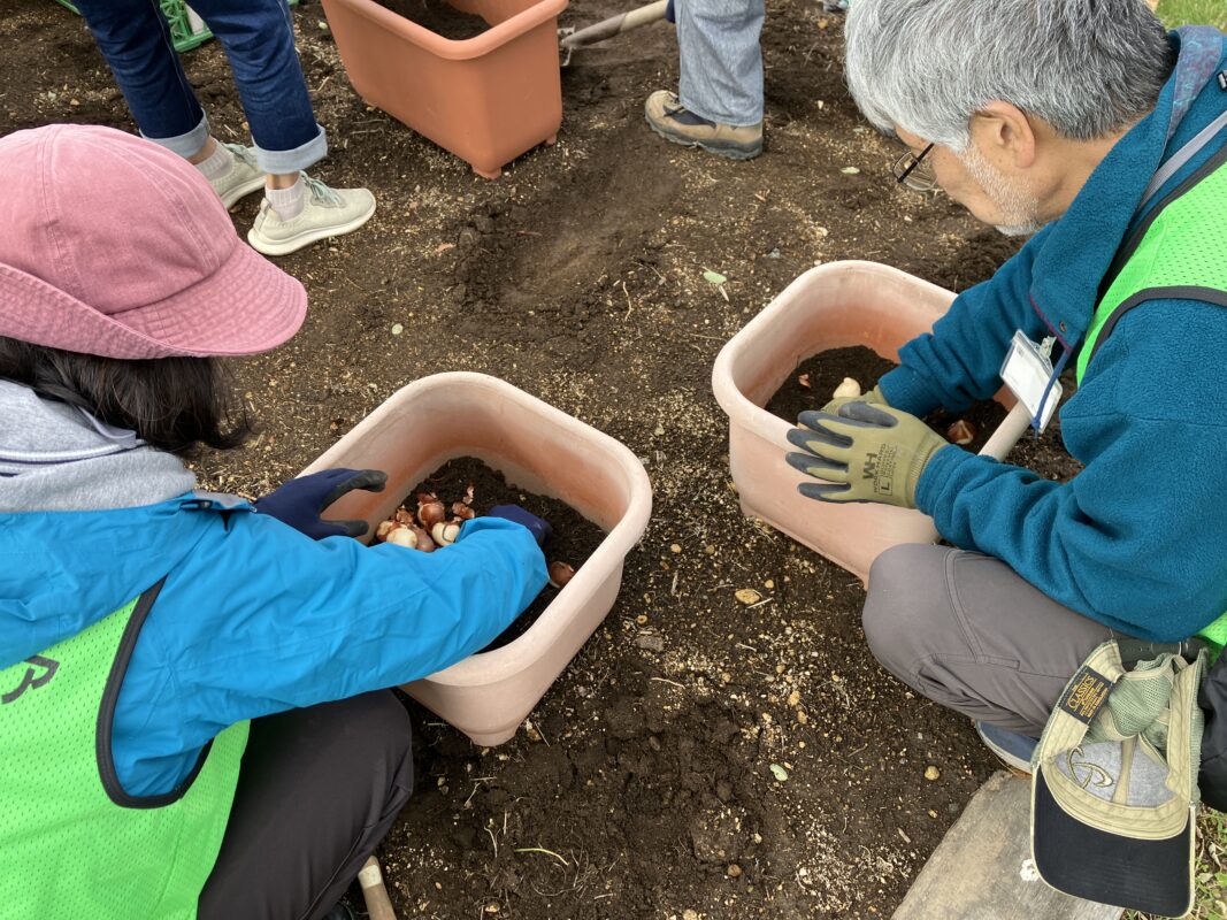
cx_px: 614
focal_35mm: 28
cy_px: 460
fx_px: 992
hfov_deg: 63.4
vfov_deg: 49.7
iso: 25
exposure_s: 1/156
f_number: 1.8
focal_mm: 3.99
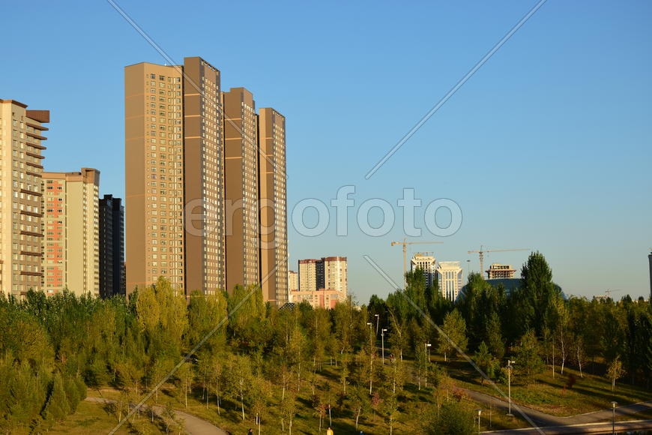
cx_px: 326
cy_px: 218
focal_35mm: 63
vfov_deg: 21.6
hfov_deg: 31.9
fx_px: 1141
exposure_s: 1/320
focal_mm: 42
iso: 160
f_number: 9
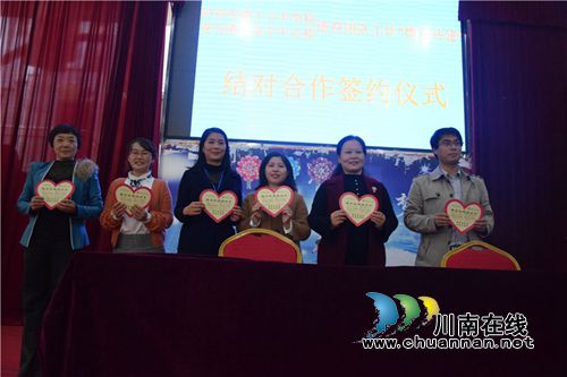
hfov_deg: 59.5
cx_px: 284
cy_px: 188
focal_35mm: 32
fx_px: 496
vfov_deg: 41.7
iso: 3200
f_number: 3.8
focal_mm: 21
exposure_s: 1/200
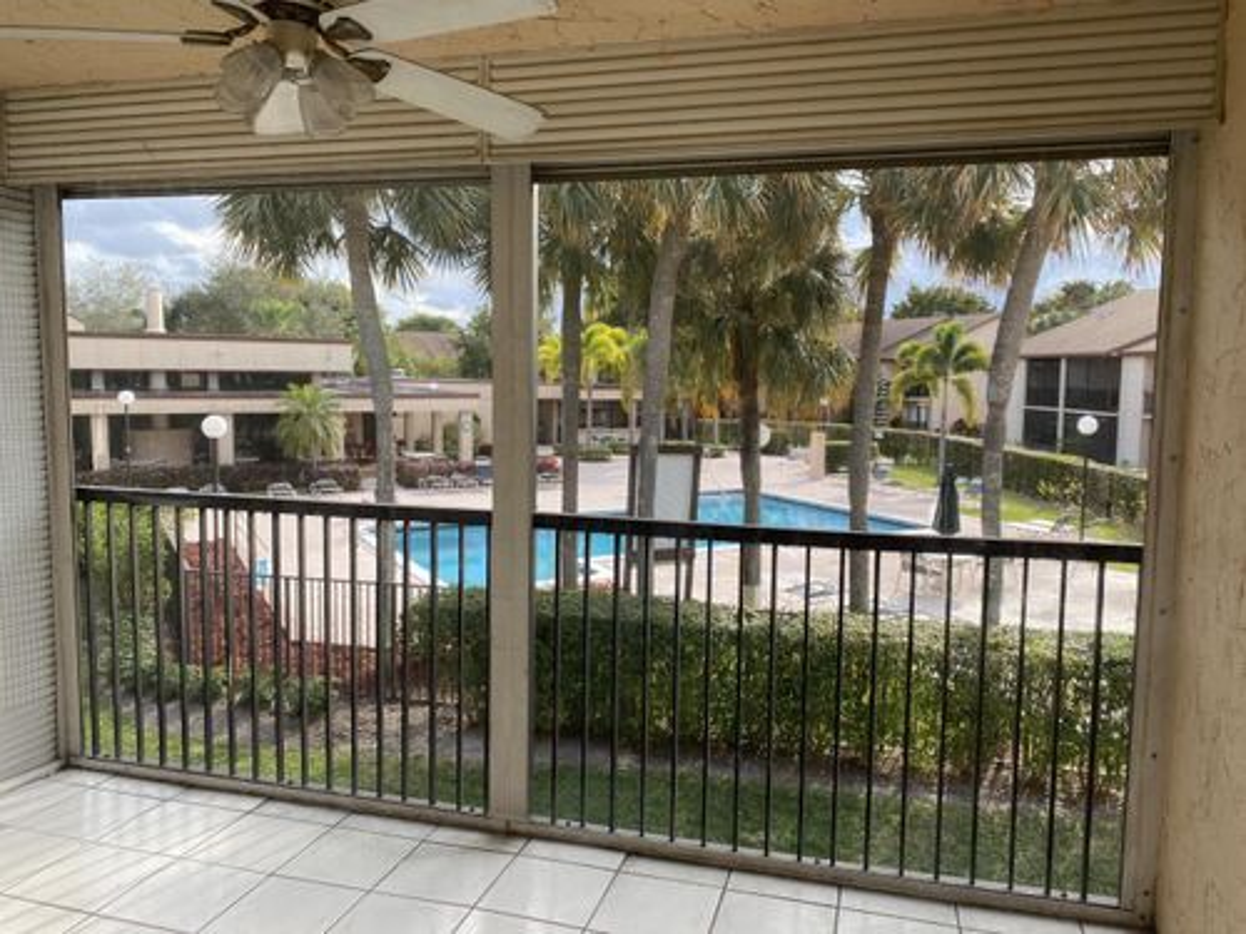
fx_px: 936
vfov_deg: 53.1
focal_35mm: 26
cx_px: 623
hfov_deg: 67.3
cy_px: 467
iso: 32
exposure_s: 1/357
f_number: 1.8
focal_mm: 4.25
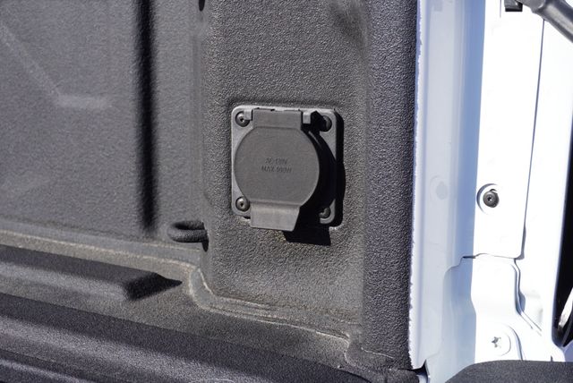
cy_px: 192
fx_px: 1051
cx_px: 286
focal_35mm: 66
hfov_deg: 30.5
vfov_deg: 20.7
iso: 100
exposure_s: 1/125
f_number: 9
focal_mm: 44
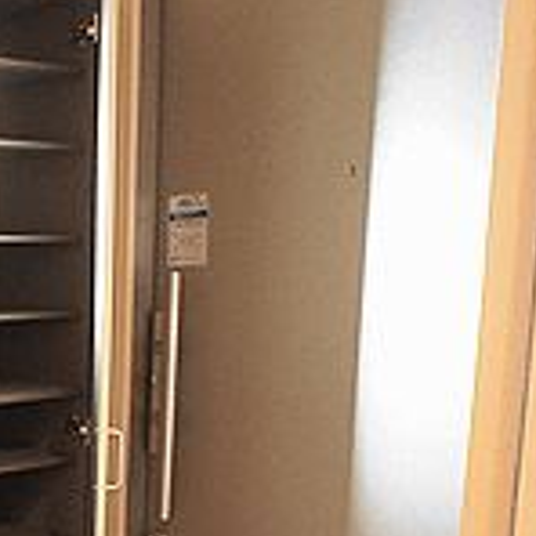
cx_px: -156
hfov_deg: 22.4
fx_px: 1209
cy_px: 413
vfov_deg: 24.7
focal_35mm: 69
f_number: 2.8
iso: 800
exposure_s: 1/30
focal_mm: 16
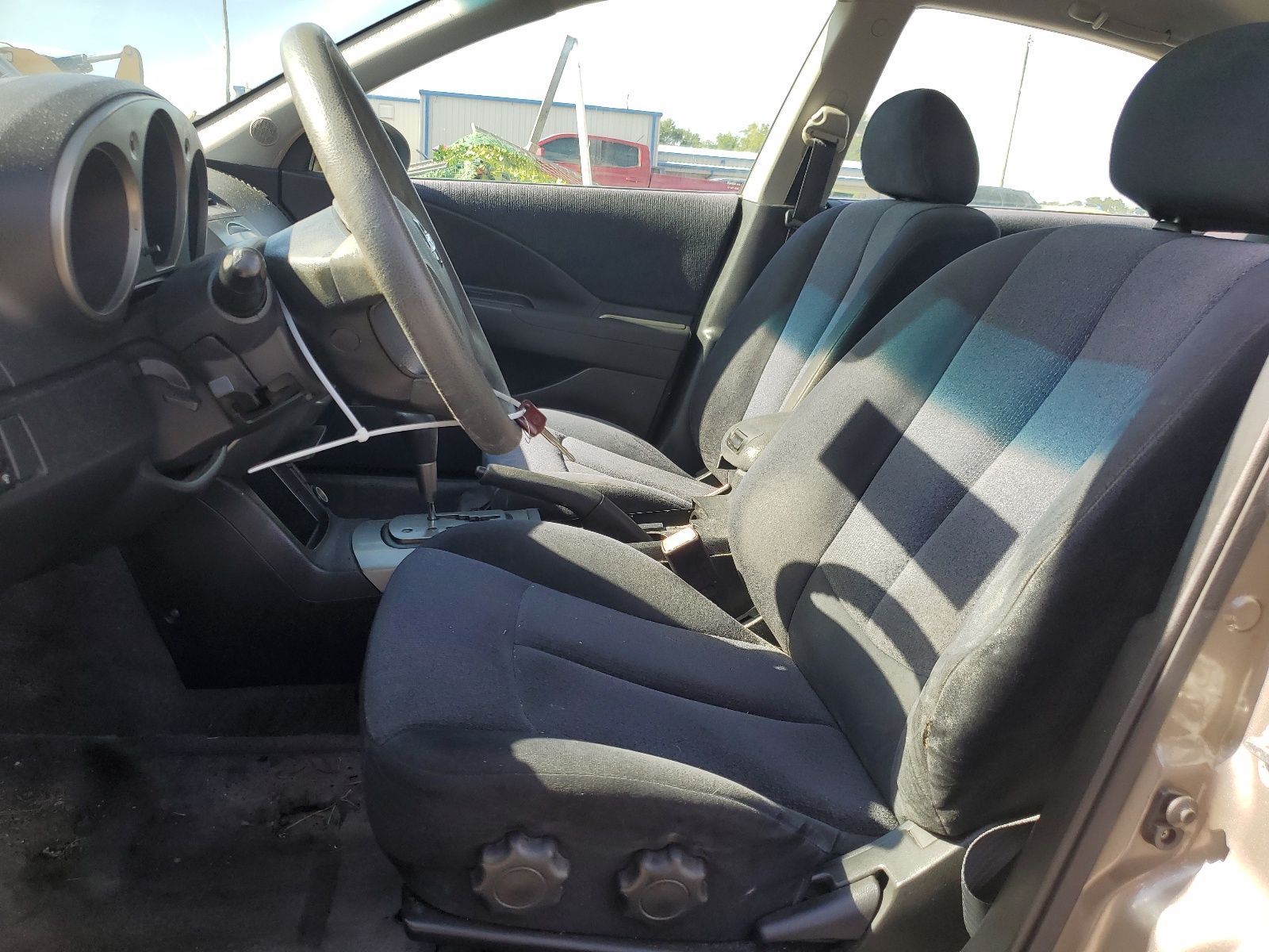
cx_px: 634
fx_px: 953
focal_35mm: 26
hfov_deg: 67.3
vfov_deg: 53.1
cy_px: 476
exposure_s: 1/526
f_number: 1.5
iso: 50
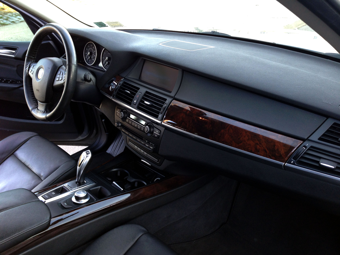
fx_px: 324
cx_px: 170
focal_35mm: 33
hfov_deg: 55.4
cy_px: 128
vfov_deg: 42.9
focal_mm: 4.12
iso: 64
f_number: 2.4
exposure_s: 1/40
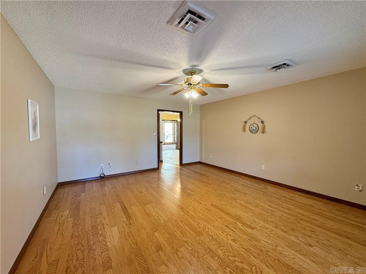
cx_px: 183
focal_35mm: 14
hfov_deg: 102.1
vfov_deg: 85.7
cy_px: 137
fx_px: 148
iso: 200
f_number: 2.2
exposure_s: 1/60
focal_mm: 2.22
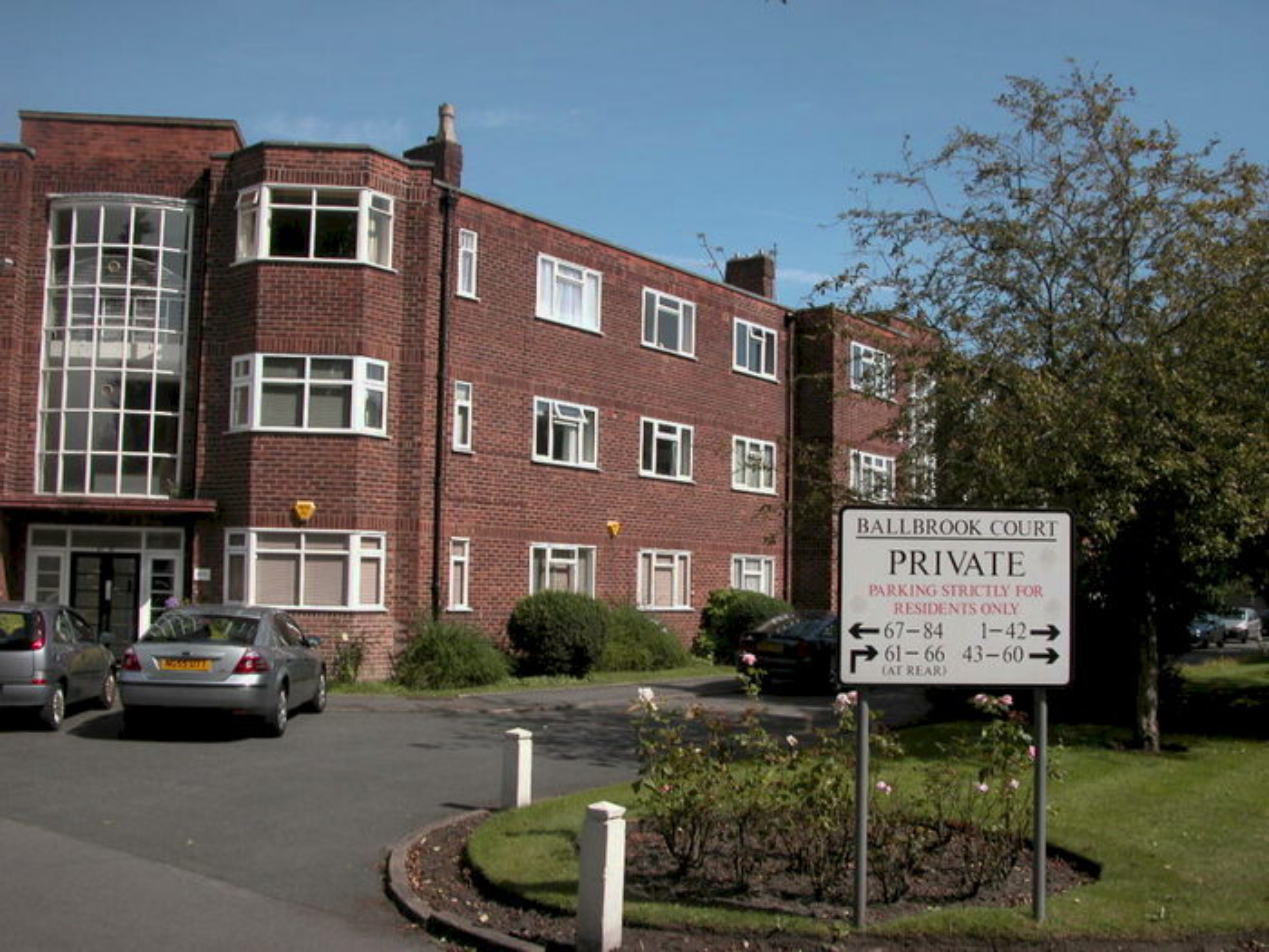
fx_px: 1283
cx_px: 634
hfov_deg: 52.6
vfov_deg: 40.7
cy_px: 476
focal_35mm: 35
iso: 100
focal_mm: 8.9
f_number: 6.3
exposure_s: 1/353
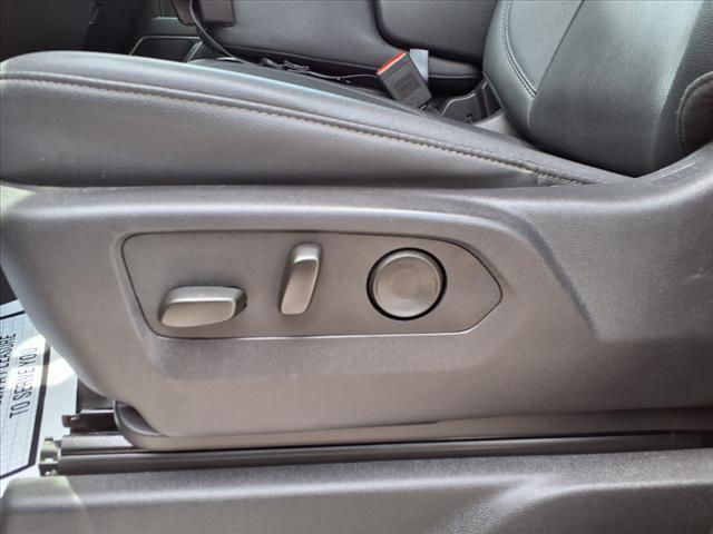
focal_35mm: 27
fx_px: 556
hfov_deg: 65.3
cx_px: 356
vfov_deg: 51.4
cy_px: 267
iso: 40
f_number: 1.9
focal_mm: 3.58
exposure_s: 1/141
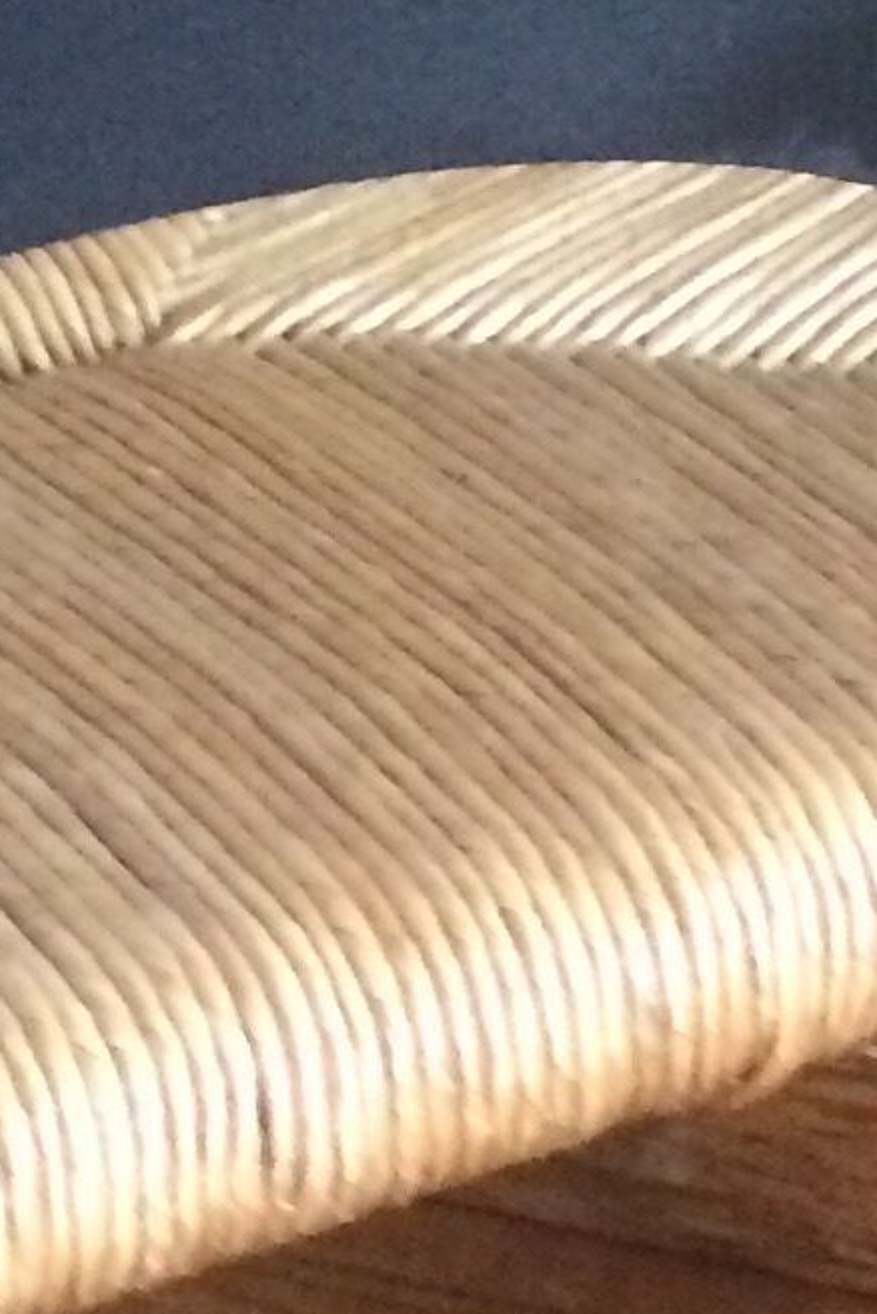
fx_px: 5475
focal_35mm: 150
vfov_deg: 13.7
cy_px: 463
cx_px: 451
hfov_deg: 9.2
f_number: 2.2
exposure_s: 1/17
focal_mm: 4.15
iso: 400
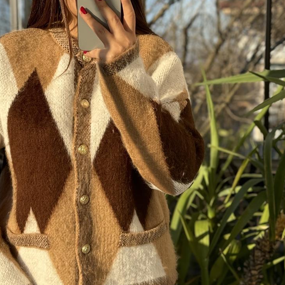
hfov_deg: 22.1
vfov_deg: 22.2
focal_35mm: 78
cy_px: 144
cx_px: 101
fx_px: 727
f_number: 1.78
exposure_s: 1/582
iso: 64
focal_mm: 6.76
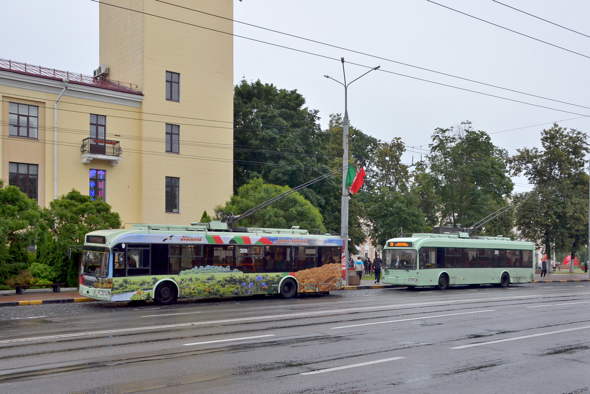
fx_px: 639
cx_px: 295
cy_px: 197
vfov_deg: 34.2
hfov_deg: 49.5
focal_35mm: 39
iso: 400
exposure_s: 1/320
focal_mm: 26
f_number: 7.1
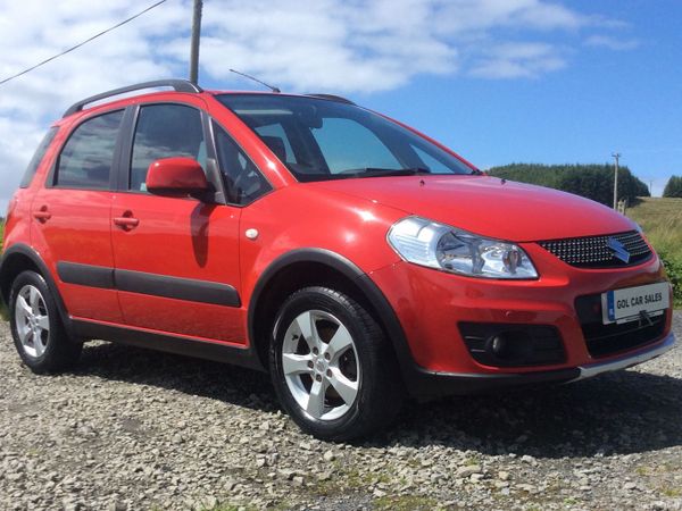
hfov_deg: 56.8
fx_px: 630
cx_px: 341
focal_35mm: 32
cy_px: 256
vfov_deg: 44.2
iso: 32
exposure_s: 1/1546
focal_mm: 3.3
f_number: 2.4
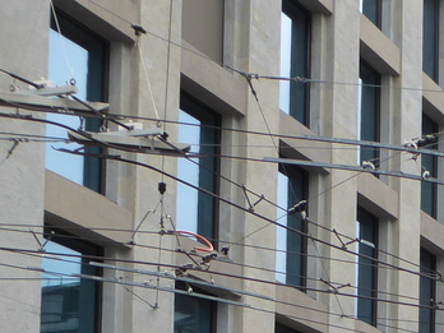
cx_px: 531
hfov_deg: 18.6
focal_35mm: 100
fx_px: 1283
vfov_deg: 13.5
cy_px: 569
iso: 80
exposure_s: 1/400
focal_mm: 5
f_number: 3.5
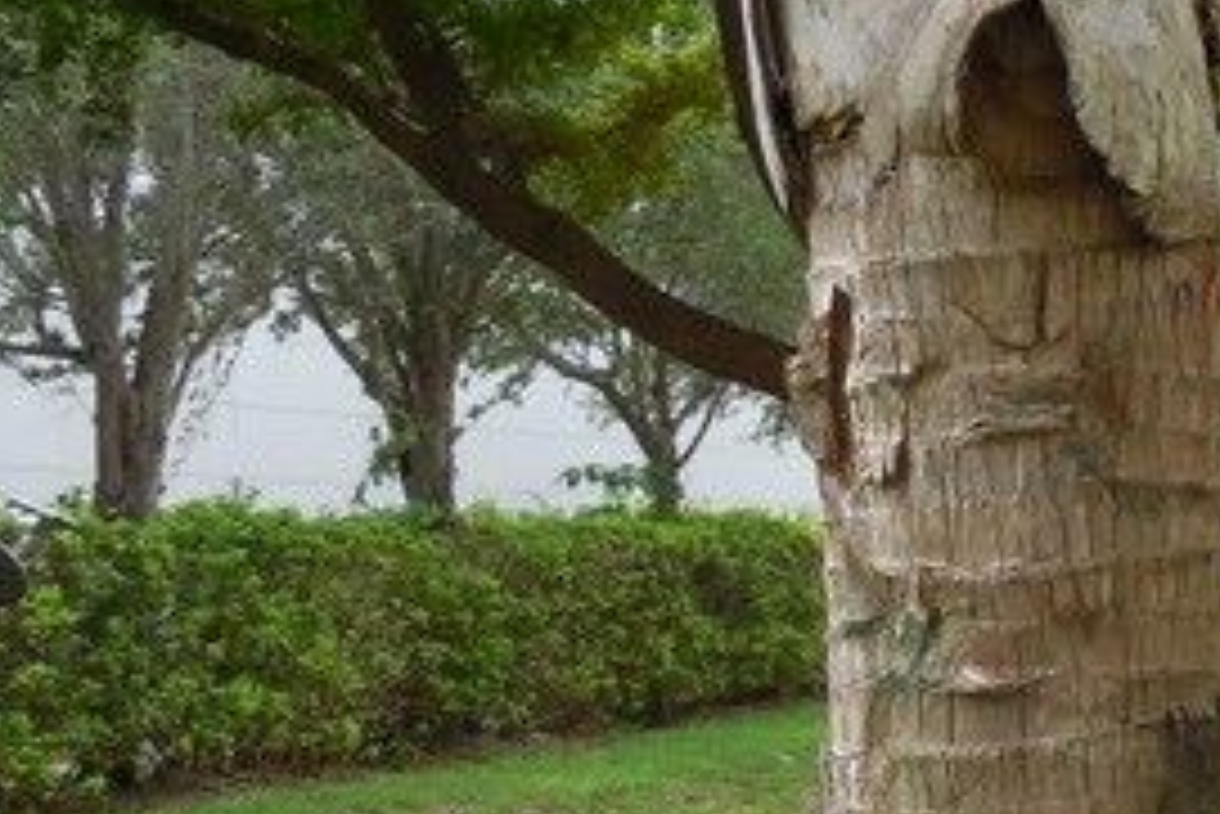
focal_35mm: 92
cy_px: 283
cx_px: 1562
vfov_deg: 14.9
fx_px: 3119
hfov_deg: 20.3
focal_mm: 5.3
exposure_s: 1/400
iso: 125
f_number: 3.2
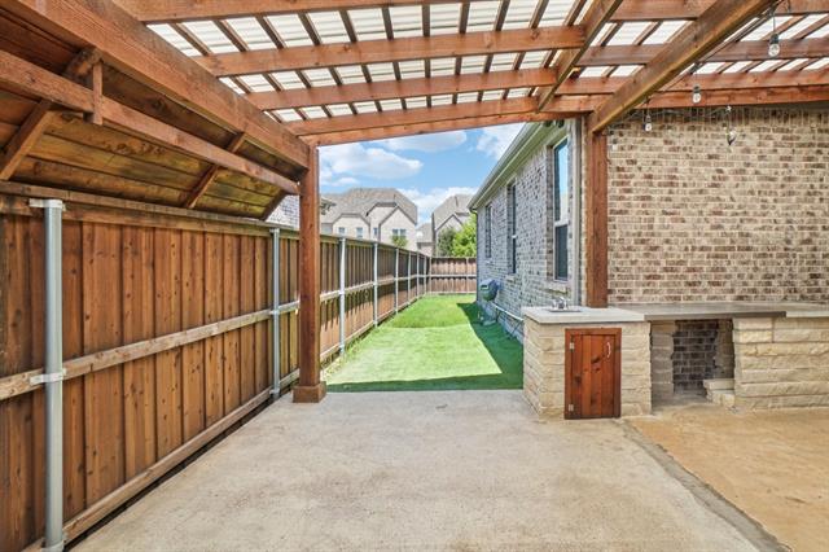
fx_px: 368
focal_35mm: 16
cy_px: 276
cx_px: 414
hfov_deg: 96.8
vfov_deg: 73.7
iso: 400
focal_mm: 11
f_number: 8
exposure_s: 1/400
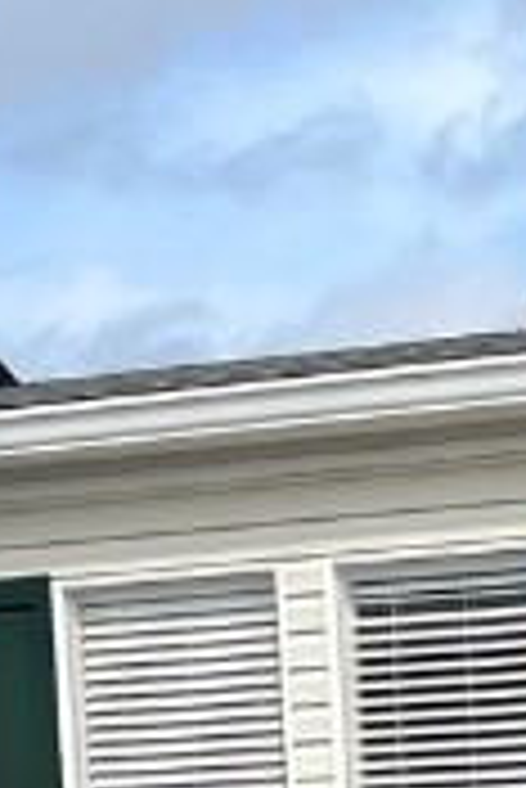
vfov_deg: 12.4
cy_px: 1184
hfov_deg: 8.2
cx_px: 1164
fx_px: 3456
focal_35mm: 158
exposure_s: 1/4854
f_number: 1.6
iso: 50
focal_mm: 5.1
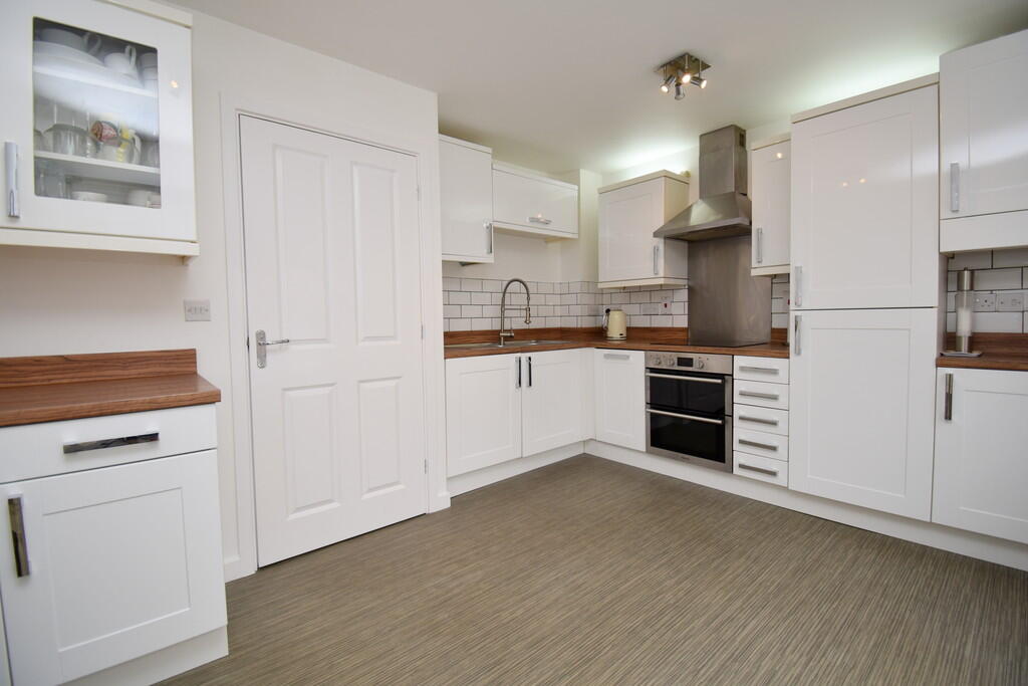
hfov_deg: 100.4
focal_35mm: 15
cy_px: 343
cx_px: 514
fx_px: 428
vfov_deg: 77.3
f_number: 5
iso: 180
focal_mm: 10
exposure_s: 1/200
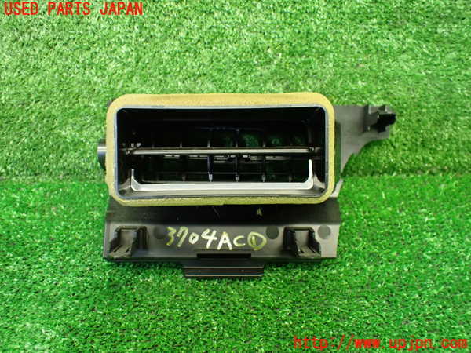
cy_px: 176
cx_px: 236
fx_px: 408
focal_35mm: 30
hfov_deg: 60.0
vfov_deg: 46.8
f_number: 2.3
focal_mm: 5.4
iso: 800
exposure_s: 1/80
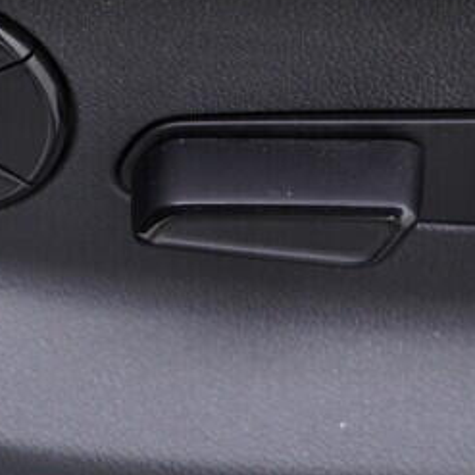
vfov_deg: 13.6
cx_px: 63
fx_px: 1972
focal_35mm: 127
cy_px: 57
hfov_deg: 13.6
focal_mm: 24
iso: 200
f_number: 2.8
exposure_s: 1/40
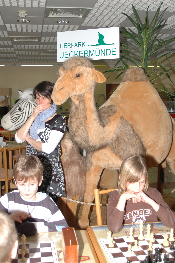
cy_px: 132
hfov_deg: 28.0
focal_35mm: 48
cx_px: 88
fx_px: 351
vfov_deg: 41.1
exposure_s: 1/60
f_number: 4.8
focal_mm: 32
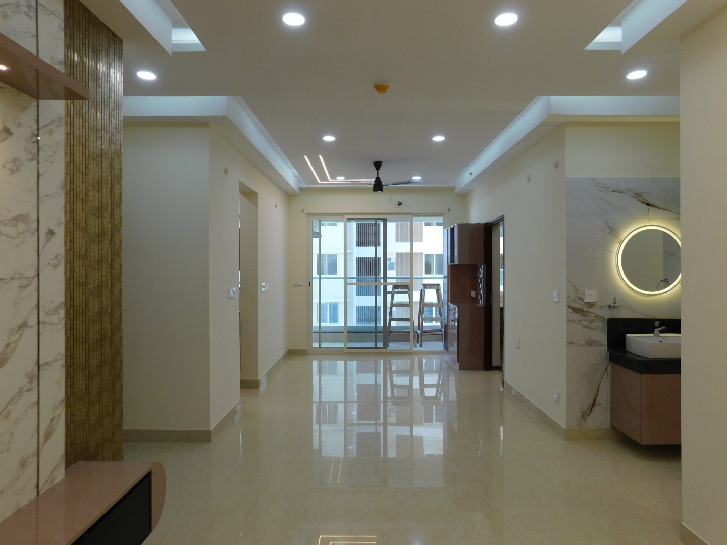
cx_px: 364
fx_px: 483
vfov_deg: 58.9
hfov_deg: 73.9
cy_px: 272
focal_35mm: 23
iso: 125
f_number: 3
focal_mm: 4
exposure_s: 1/100
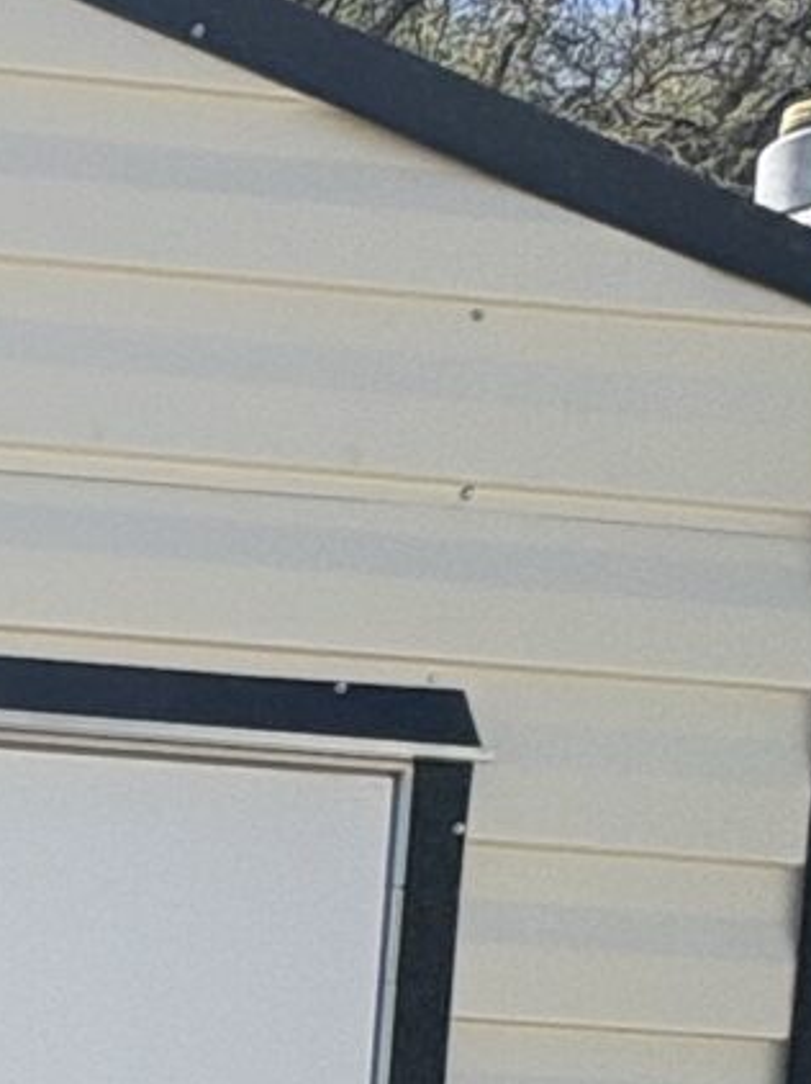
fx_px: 2658
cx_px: -1001
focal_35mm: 85
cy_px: 1665
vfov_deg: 19.7
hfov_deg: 13.6
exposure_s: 1/1277
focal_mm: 2.22
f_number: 2.2
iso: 40
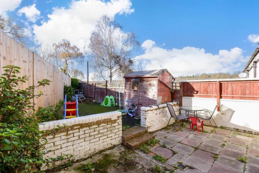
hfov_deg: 100.4
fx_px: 108
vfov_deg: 77.4
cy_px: 86
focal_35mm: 15
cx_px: 130
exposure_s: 1/200
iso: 250
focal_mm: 10
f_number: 8
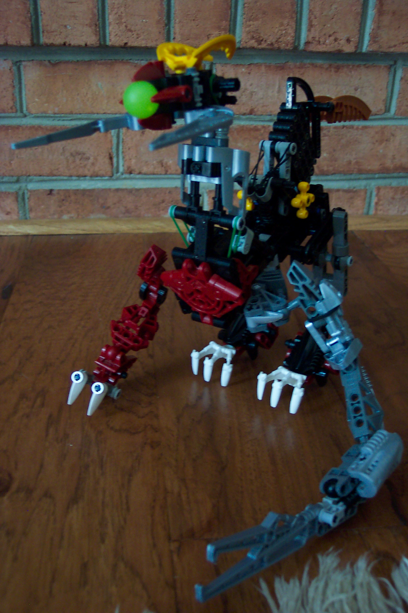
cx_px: 204
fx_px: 646
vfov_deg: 50.7
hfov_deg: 35.1
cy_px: 306
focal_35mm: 38
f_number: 2.8
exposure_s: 1/8
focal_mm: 8
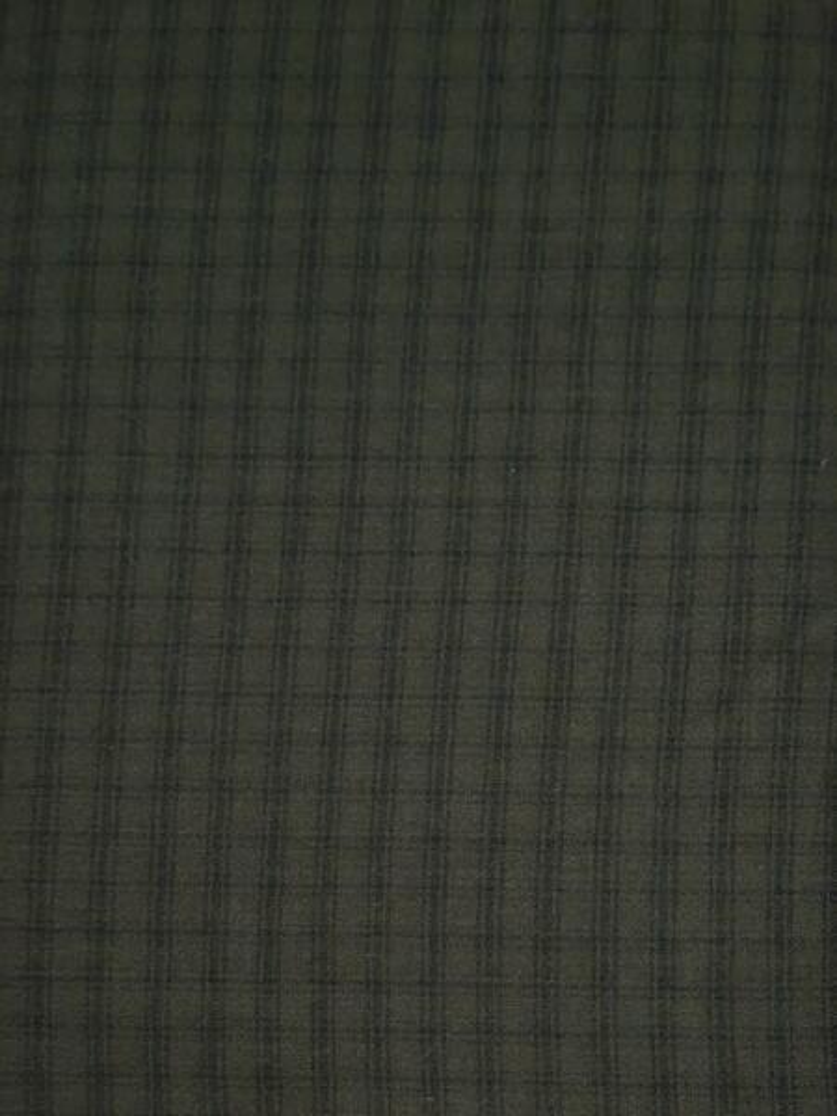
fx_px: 742
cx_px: 418
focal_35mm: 23
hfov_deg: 58.9
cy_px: 558
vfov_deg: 73.9
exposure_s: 1/14
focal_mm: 5.54
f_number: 1.8
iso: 1250
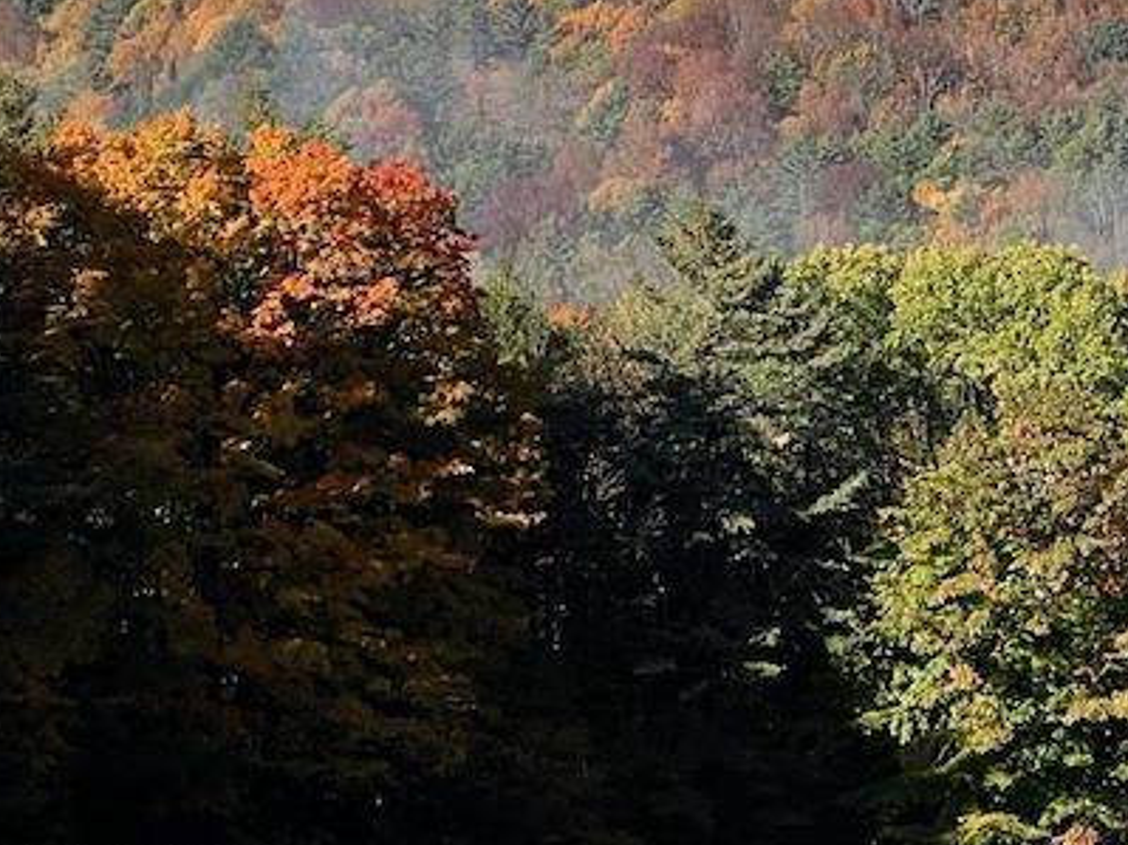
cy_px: -331
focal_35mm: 167
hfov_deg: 11.6
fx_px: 5440
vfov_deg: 8.7
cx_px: 1267
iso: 32
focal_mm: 6
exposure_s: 1/1776
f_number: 2
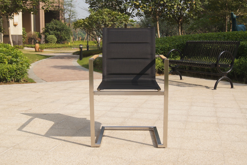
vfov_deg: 29.8
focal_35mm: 45
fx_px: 308
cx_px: 124
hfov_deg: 43.6
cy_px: 82
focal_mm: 30
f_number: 9
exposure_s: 1/160
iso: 100
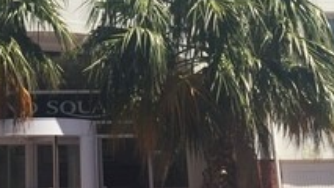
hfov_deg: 28.0
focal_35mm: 74
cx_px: 67
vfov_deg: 16.0
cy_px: 5
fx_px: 656
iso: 32
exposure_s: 1/2083
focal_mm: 4.15
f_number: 2.2
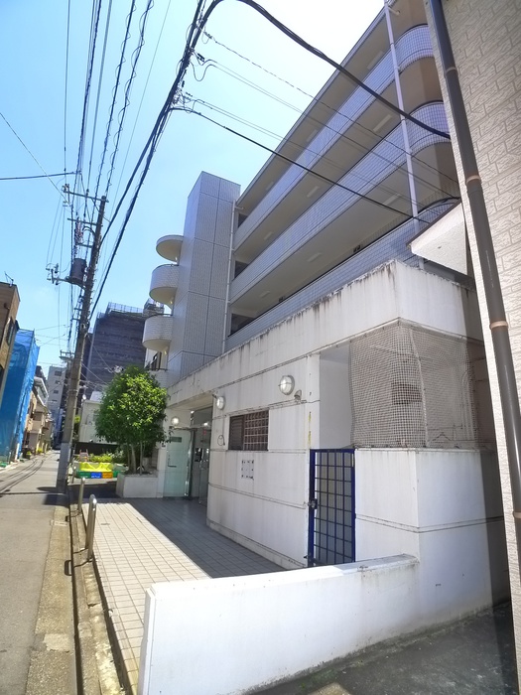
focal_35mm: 24
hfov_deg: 56.8
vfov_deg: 71.6
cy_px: 348
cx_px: 260
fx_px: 482
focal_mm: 5.1
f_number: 4
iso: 400
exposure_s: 1/400
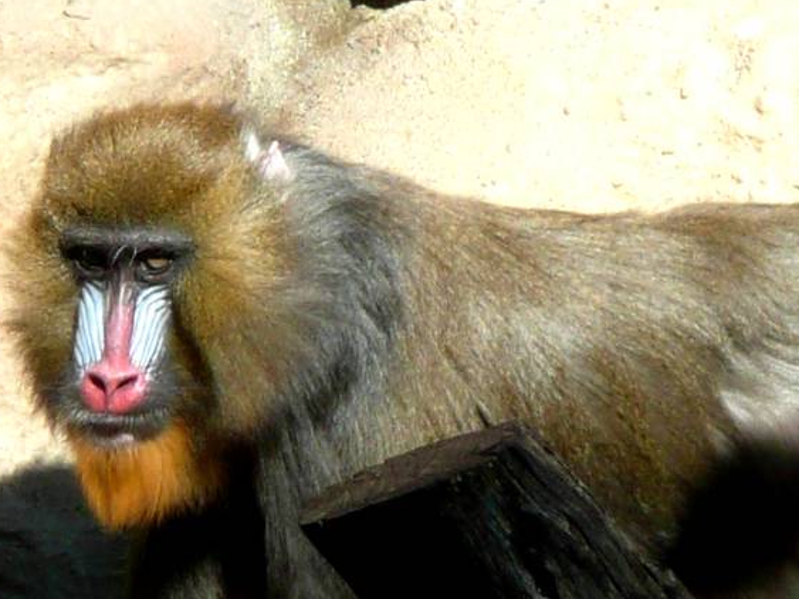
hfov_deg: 2.5
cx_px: 593
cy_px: 543
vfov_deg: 1.9
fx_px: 18369
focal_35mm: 796
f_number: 4.9
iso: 100
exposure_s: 1/125
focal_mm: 46
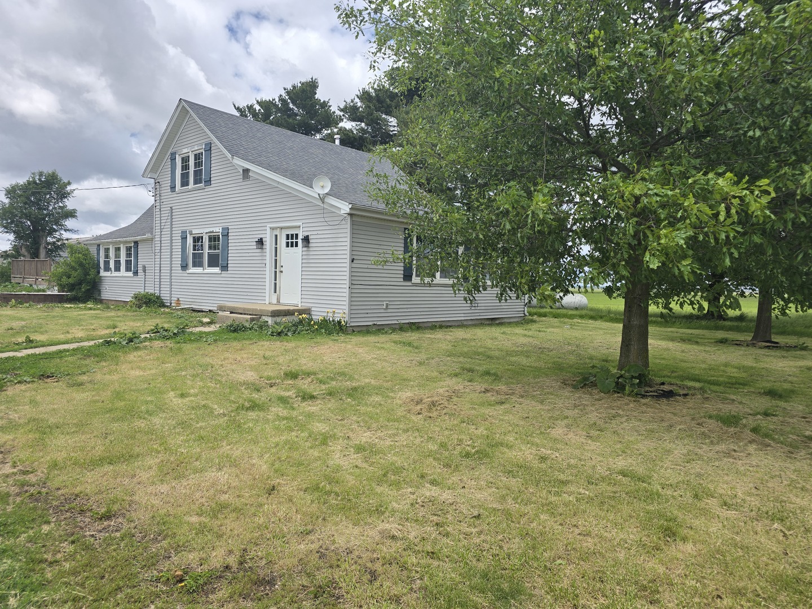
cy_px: 304
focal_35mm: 23
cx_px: 406
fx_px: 540
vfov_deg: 58.9
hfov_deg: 73.9
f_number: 1.7
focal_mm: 6.3
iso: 12
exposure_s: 1/634
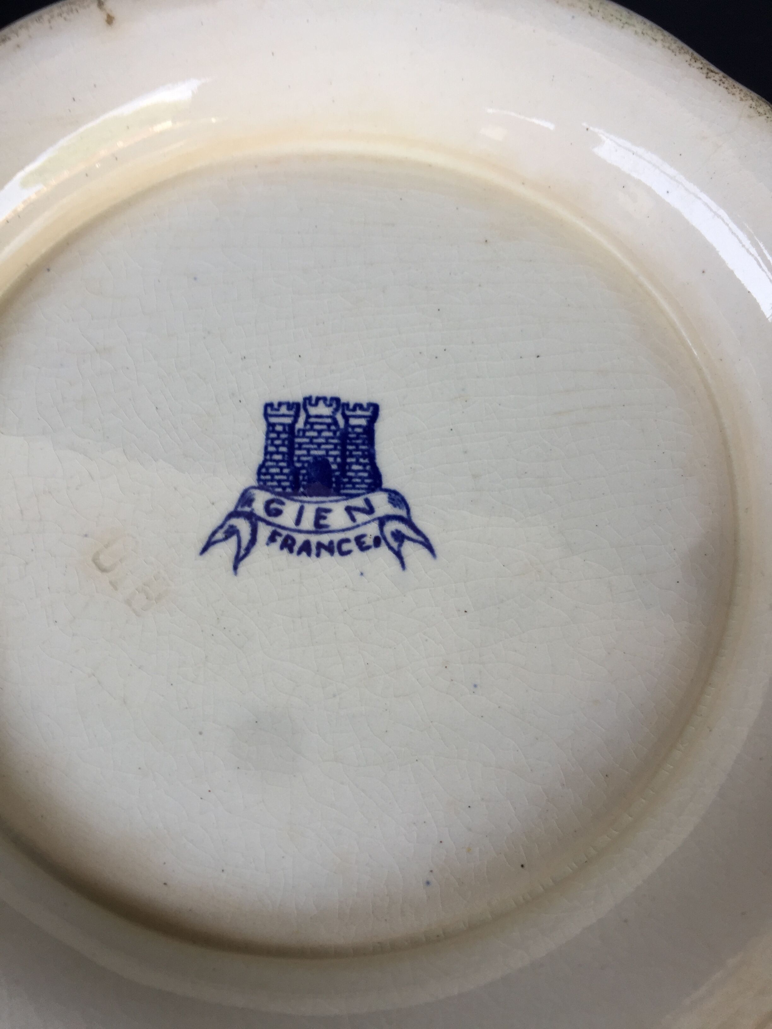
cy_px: 514
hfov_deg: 48.2
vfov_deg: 61.7
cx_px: 386
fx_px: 862
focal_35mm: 29
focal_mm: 4.15
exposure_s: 1/100
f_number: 2.2
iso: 32
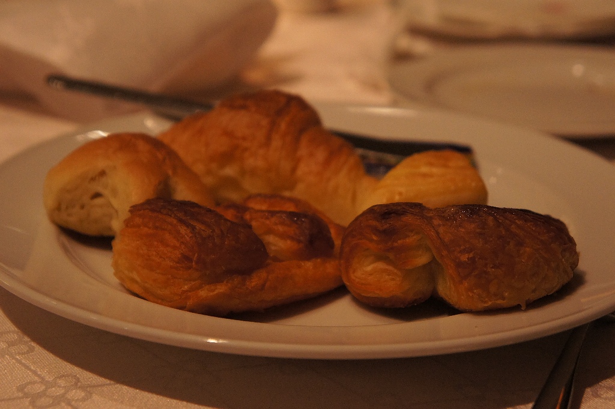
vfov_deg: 18.5
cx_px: 308
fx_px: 1255
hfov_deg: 27.5
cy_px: 204
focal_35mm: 74
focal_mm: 49
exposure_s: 1/50
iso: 1600
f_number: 5
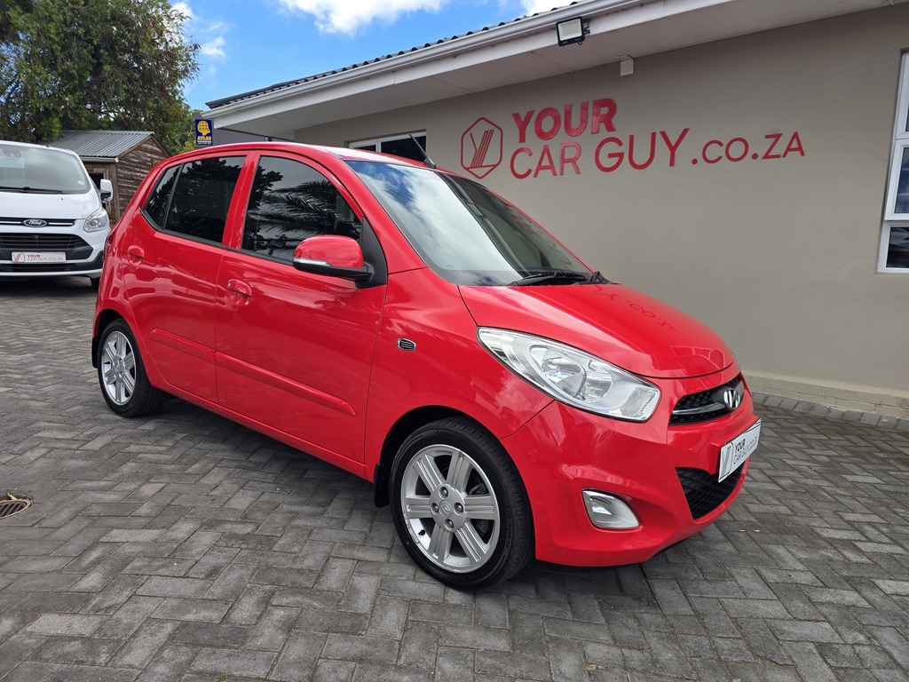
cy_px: 341
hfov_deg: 73.9
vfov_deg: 58.9
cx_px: 454
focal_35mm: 23
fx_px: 604
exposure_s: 1/419
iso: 12
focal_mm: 6.3
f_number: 1.7
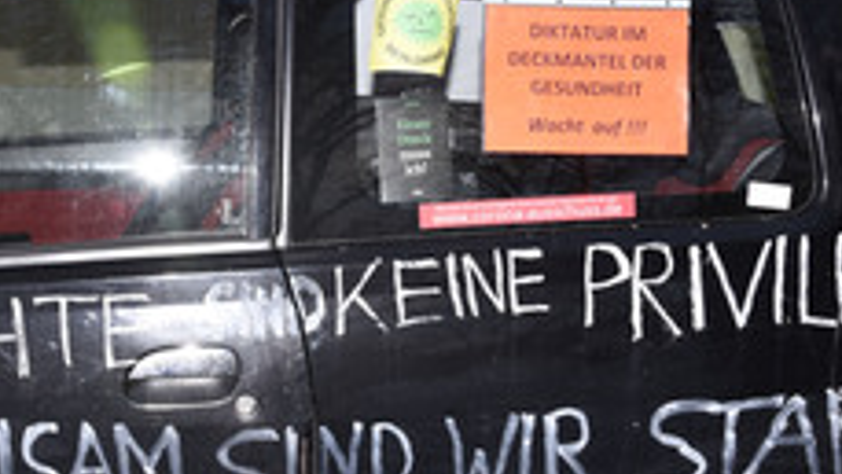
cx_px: 208
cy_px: 349
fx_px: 1429
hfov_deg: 32.2
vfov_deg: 18.7
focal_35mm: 64
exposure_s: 1/160
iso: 200
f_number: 10
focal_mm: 31
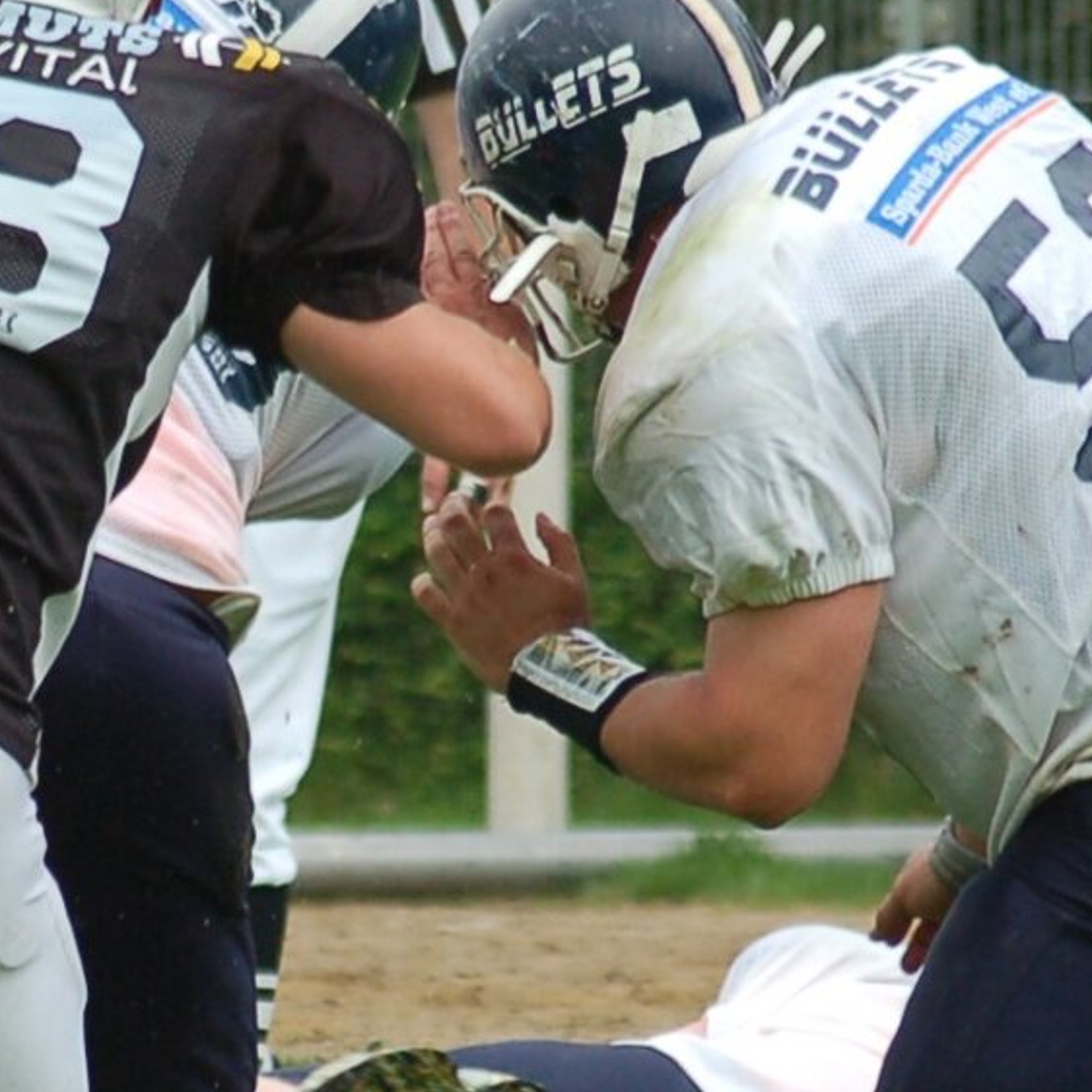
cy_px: 801
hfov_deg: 2.3
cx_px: 150
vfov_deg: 2.3
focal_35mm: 747
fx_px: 26661
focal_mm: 150
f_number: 4.5
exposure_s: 1/800
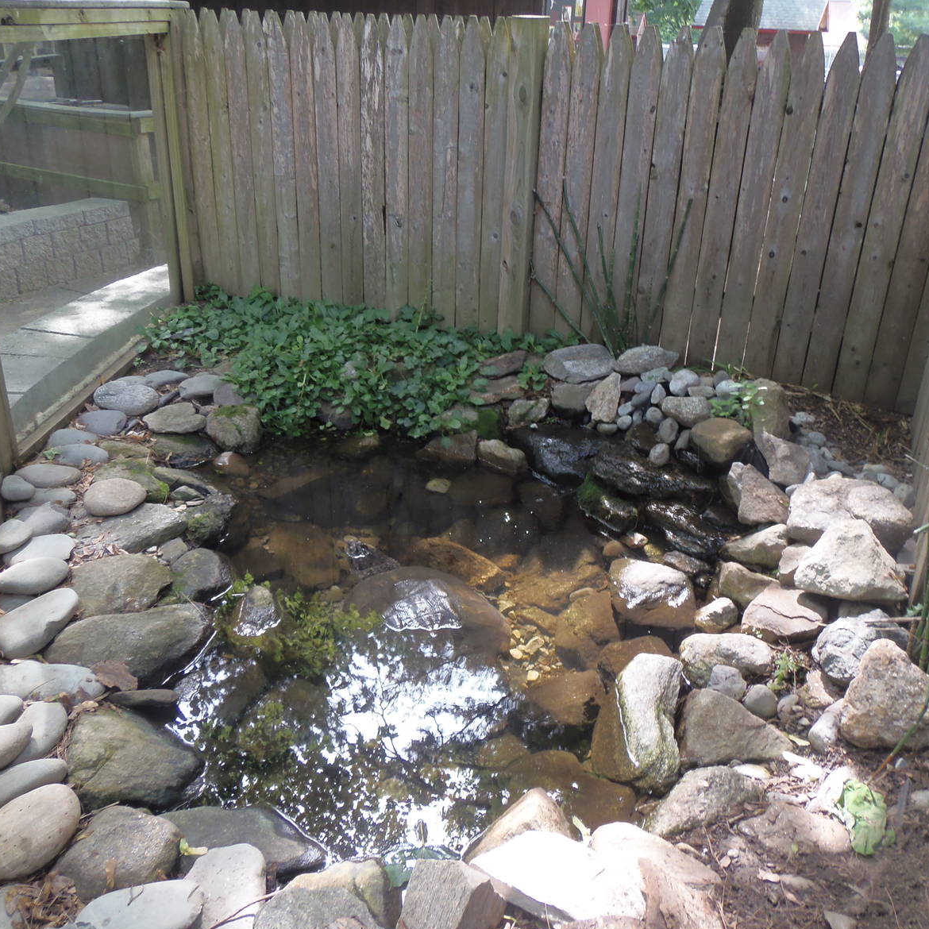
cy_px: 457
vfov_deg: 55.6
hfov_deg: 55.6
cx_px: 475
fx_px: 881
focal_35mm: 29
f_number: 2.9
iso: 64
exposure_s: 1/30
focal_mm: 4.3
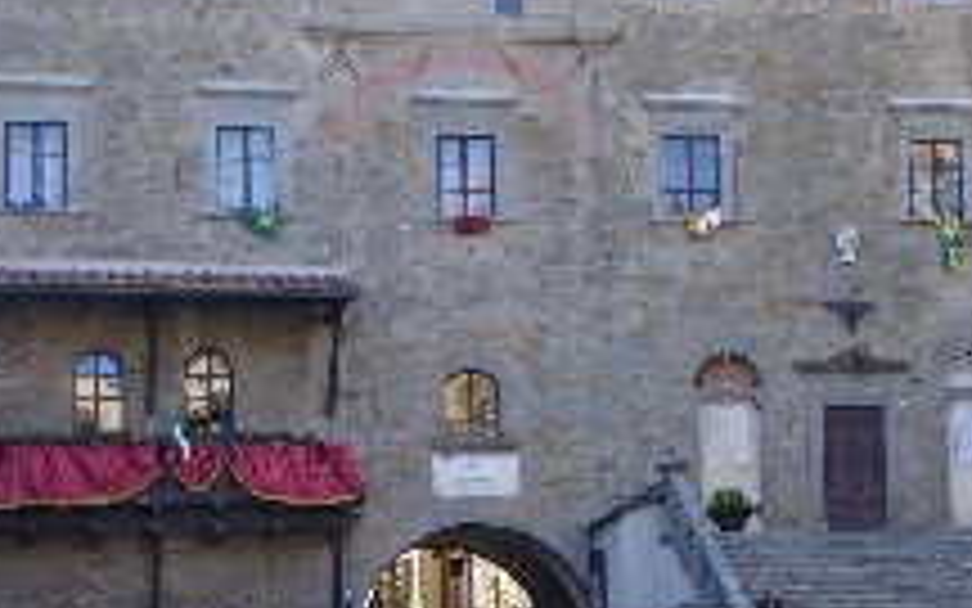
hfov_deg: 24.6
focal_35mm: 84
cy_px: 486
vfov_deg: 15.4
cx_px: 616
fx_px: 2225
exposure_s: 1/218
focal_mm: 7.8
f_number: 2.8
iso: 50
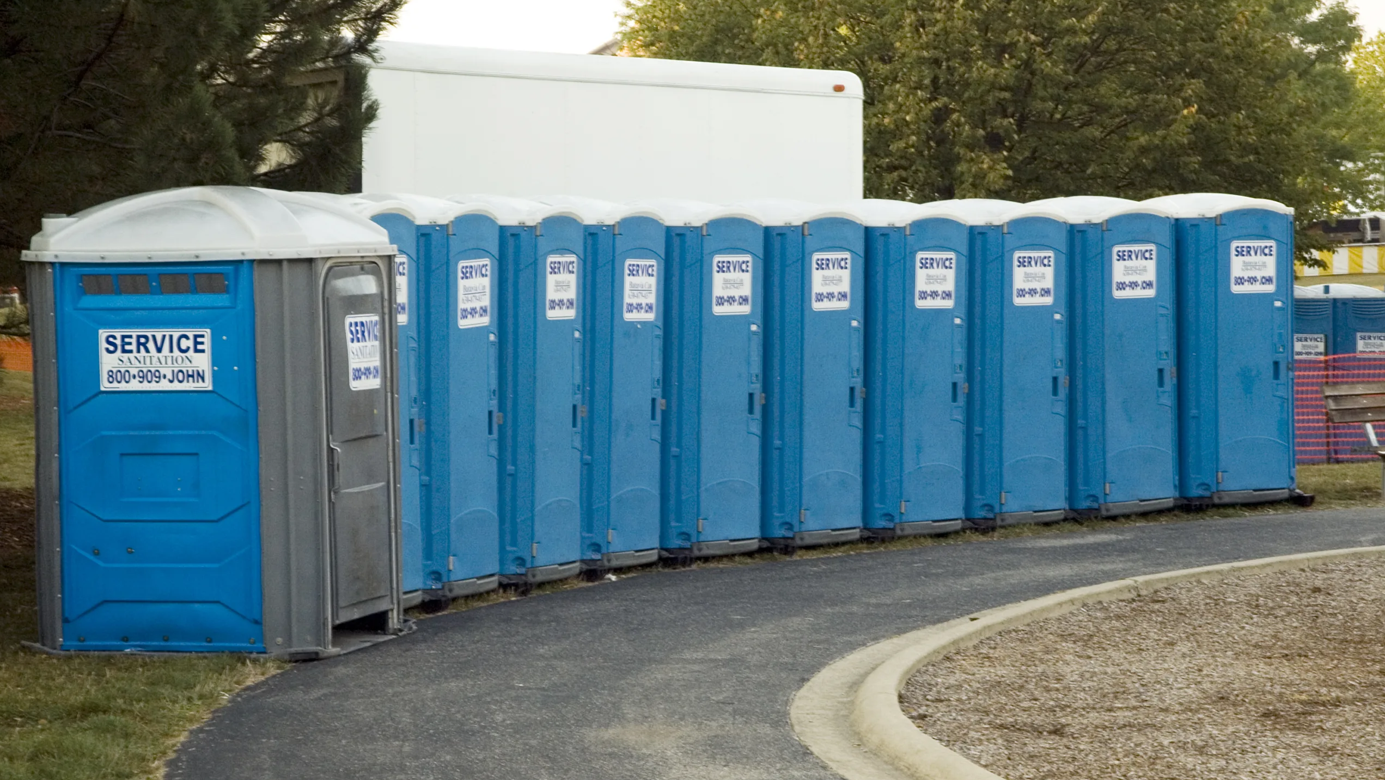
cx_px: 688
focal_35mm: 119
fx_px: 4353
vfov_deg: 10.2
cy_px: 432
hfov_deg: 18.1
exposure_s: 1/30
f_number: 16
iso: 900
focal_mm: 75
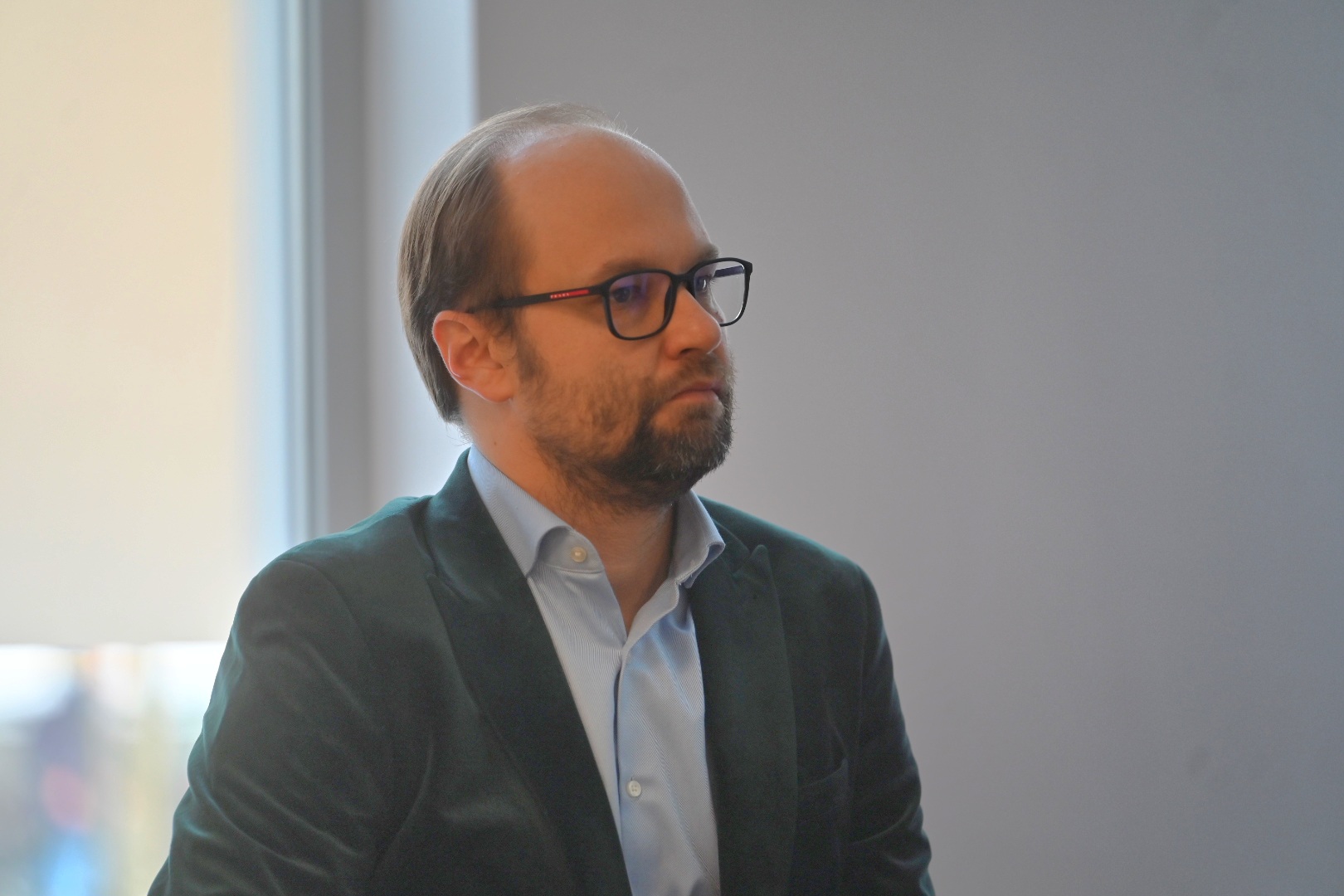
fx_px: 6719
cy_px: 448
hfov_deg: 11.4
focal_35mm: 180
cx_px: 672
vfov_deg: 7.6
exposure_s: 1/400
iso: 500
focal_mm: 180
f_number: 2.8
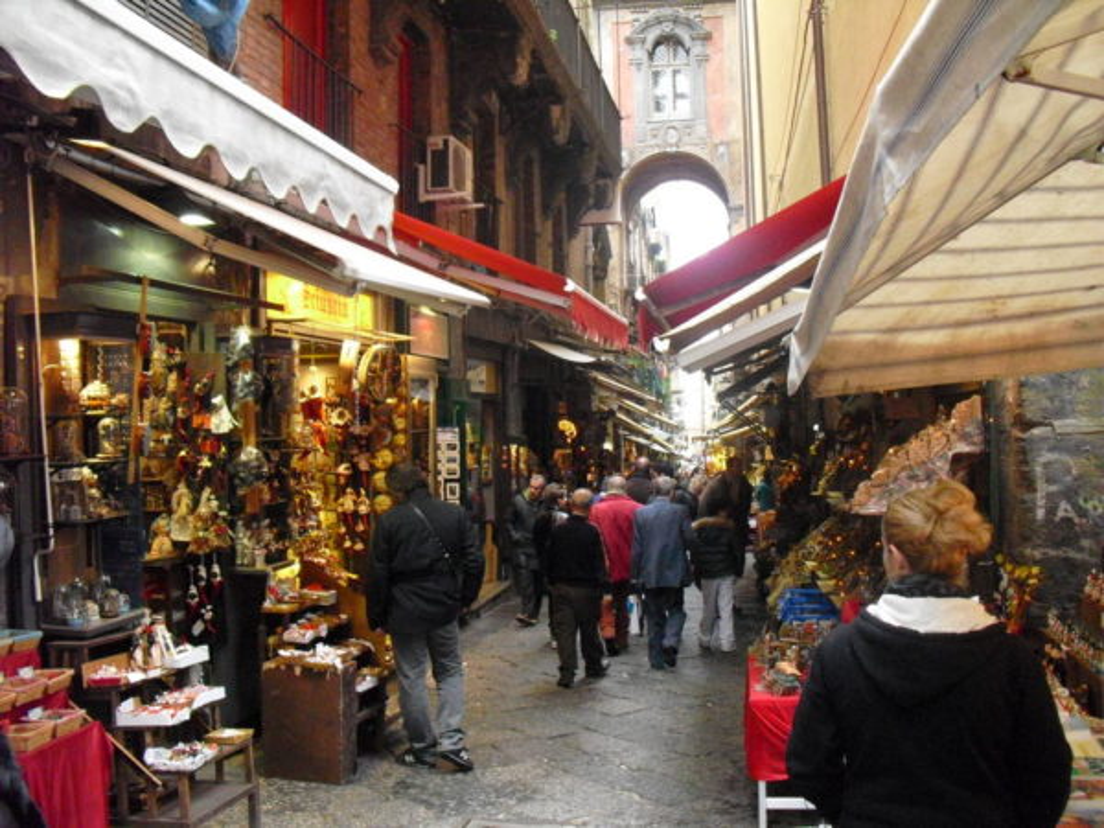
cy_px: 414
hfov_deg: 51.4
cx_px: 552
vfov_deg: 39.7
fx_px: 1148
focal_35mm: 36
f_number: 3.1
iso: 800
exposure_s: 1/100
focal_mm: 6.3
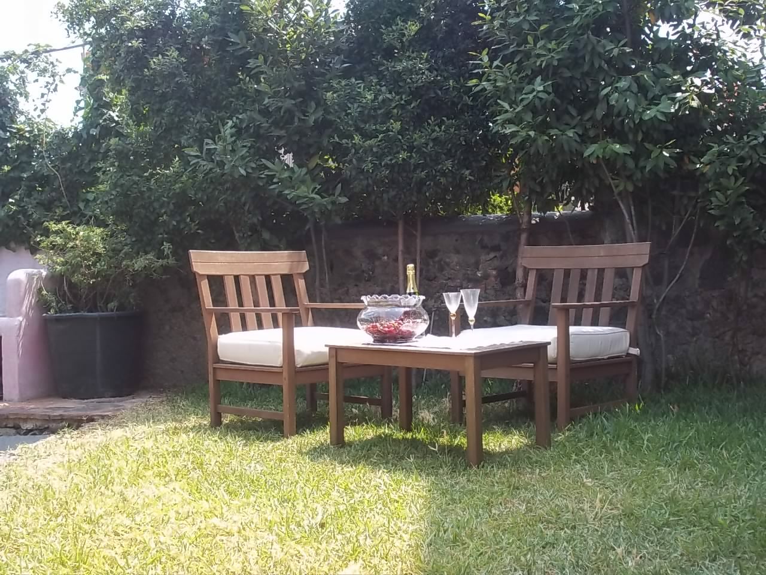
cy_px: 288
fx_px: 1018
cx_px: 383
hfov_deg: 41.2
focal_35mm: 46
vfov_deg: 31.5
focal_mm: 8.2
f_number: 3.5
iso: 80
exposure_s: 1/200
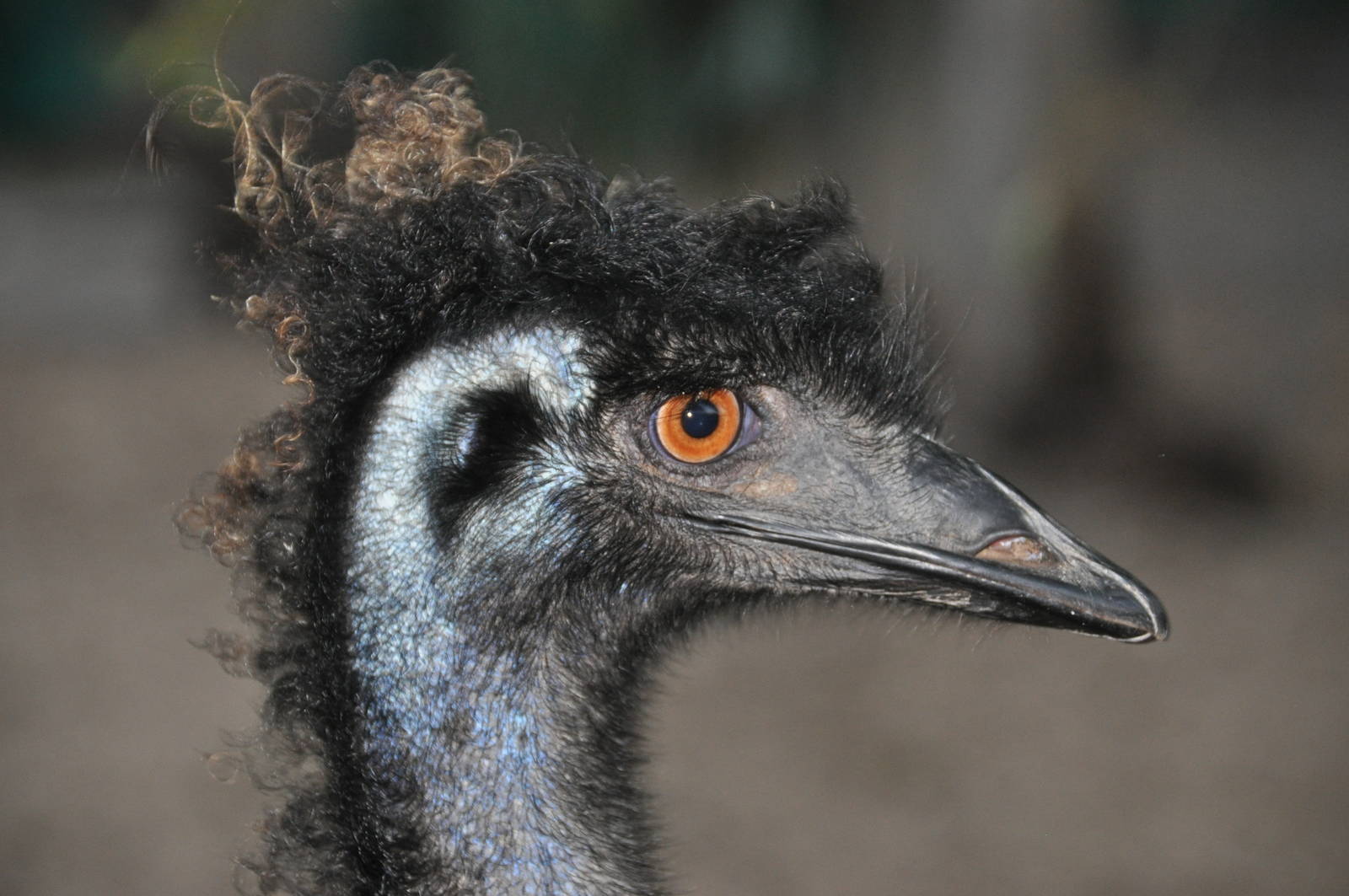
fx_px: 7580
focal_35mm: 202
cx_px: 674
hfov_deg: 10.2
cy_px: 448
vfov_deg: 6.8
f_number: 5.6
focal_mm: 135
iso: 800
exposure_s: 1/60
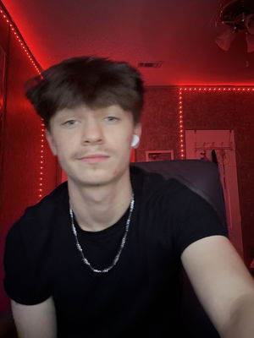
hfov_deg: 46.8
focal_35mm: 30
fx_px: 294
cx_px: 127
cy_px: 169
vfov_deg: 60.0
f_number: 1.9
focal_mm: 2.69
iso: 400
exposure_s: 1/5
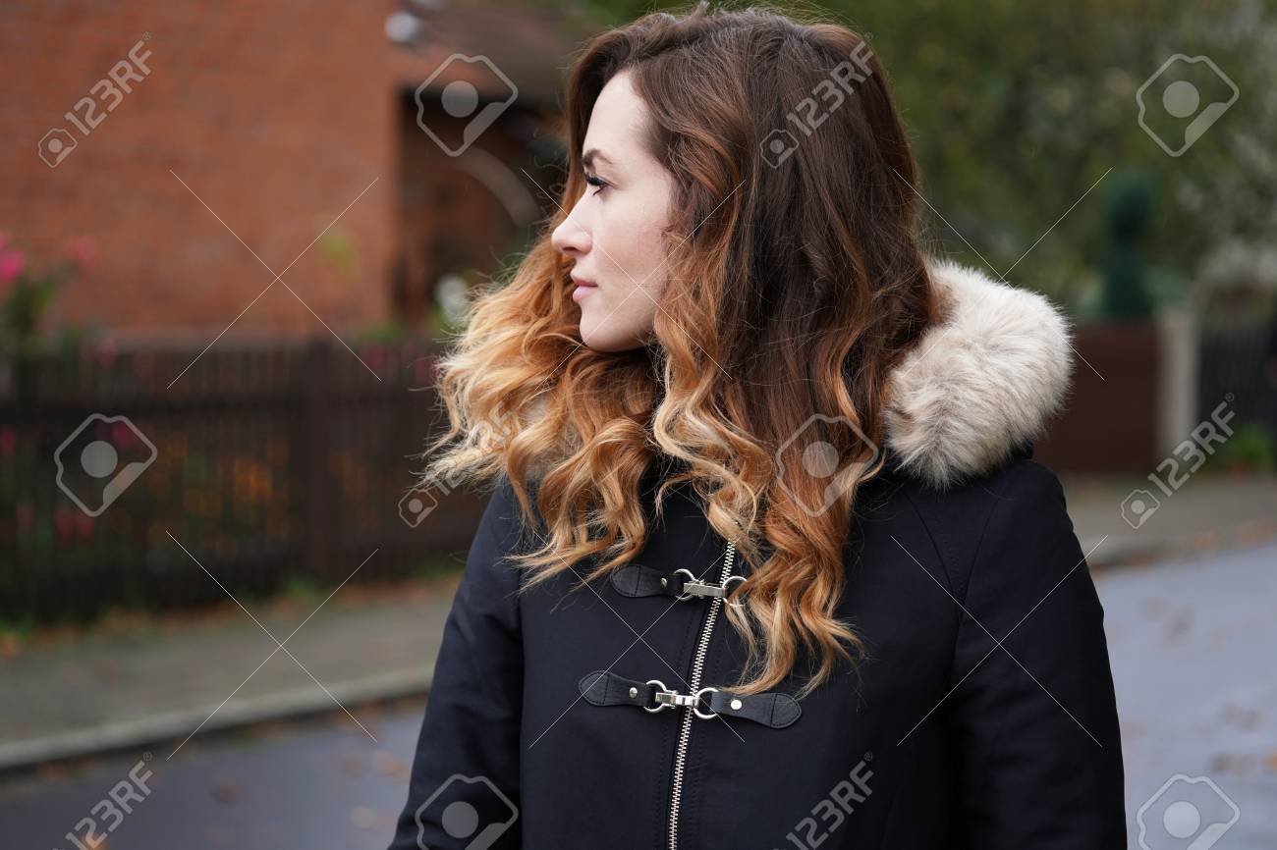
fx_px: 3191
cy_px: 425
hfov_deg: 22.6
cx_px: 638
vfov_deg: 15.2
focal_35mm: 90
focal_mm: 60
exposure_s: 1/200
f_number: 2.8
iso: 100
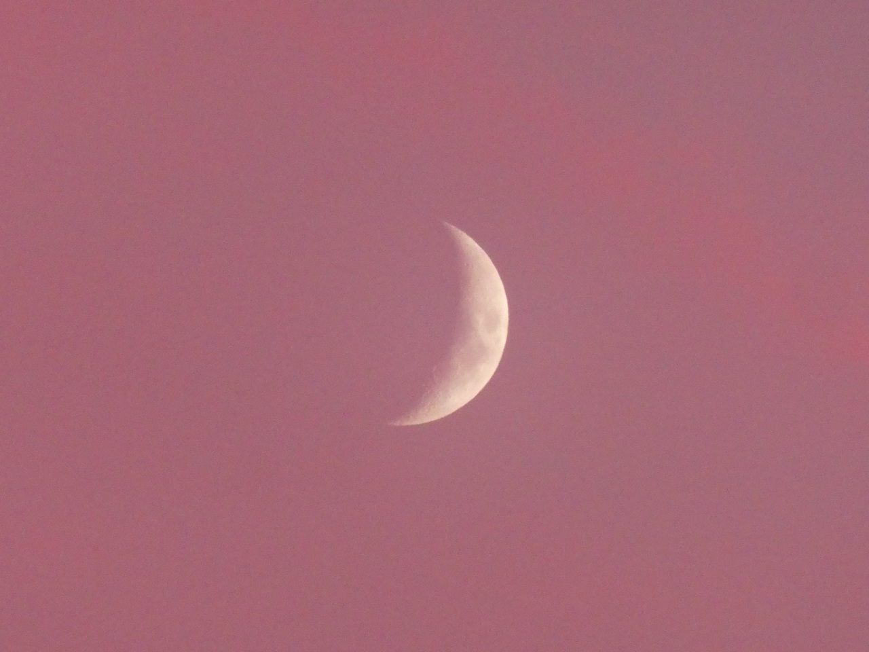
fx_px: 23020
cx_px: 434
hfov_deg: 2.2
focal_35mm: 917
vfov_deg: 1.6
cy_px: 326
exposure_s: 1/30
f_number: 8
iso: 1600
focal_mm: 129
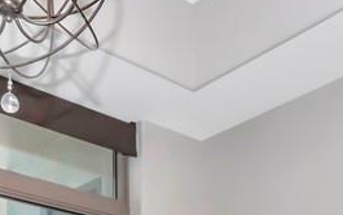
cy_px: 407
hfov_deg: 31.4
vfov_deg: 16.3
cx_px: 212
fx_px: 608
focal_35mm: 65
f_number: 14
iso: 1000
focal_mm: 11
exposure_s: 1/200
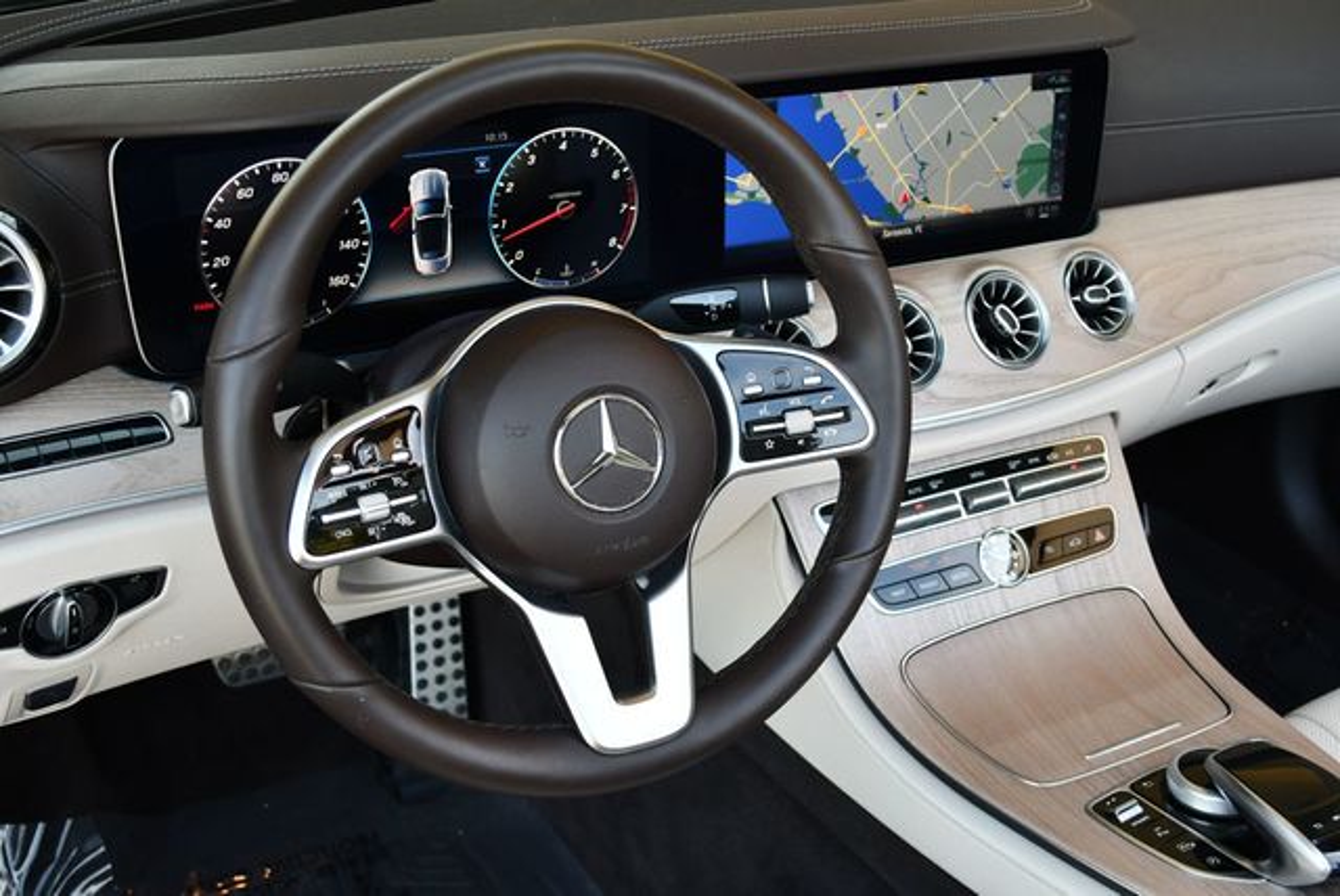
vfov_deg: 30.6
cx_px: 670
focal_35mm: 44
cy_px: 448
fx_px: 1639
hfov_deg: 44.5
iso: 400
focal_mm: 22
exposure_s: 1/250
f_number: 4
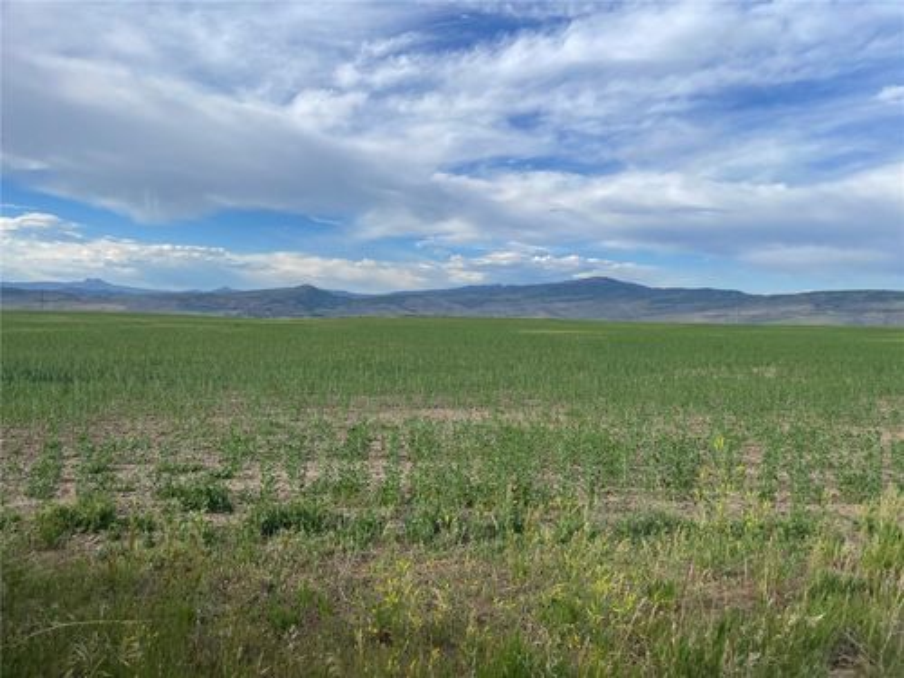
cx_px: 452
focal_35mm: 26
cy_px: 339
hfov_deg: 67.3
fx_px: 679
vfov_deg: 53.1
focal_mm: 4.2
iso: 32
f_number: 1.6
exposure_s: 1/2506
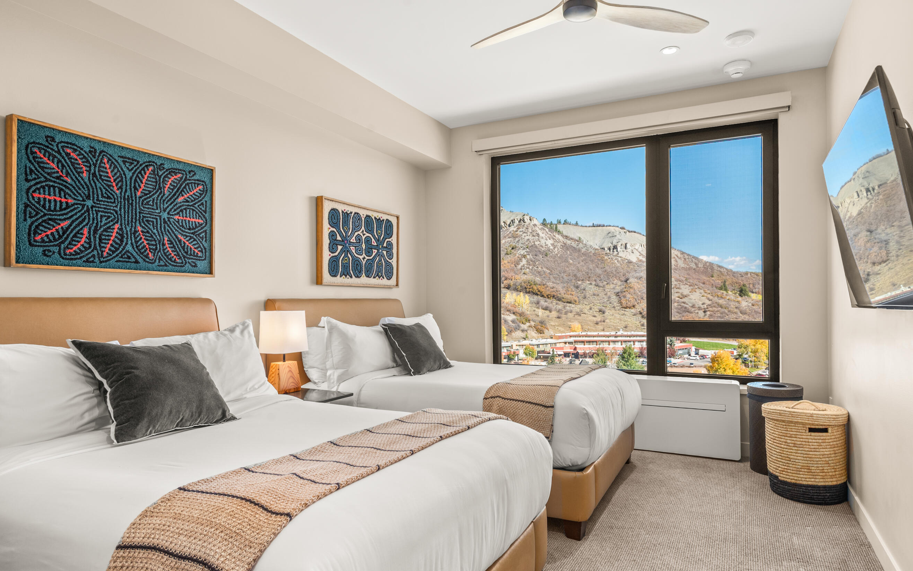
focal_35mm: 22
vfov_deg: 54.9
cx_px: 481
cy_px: 319
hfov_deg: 79.6
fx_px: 547
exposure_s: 1/6
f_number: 9
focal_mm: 19
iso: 400
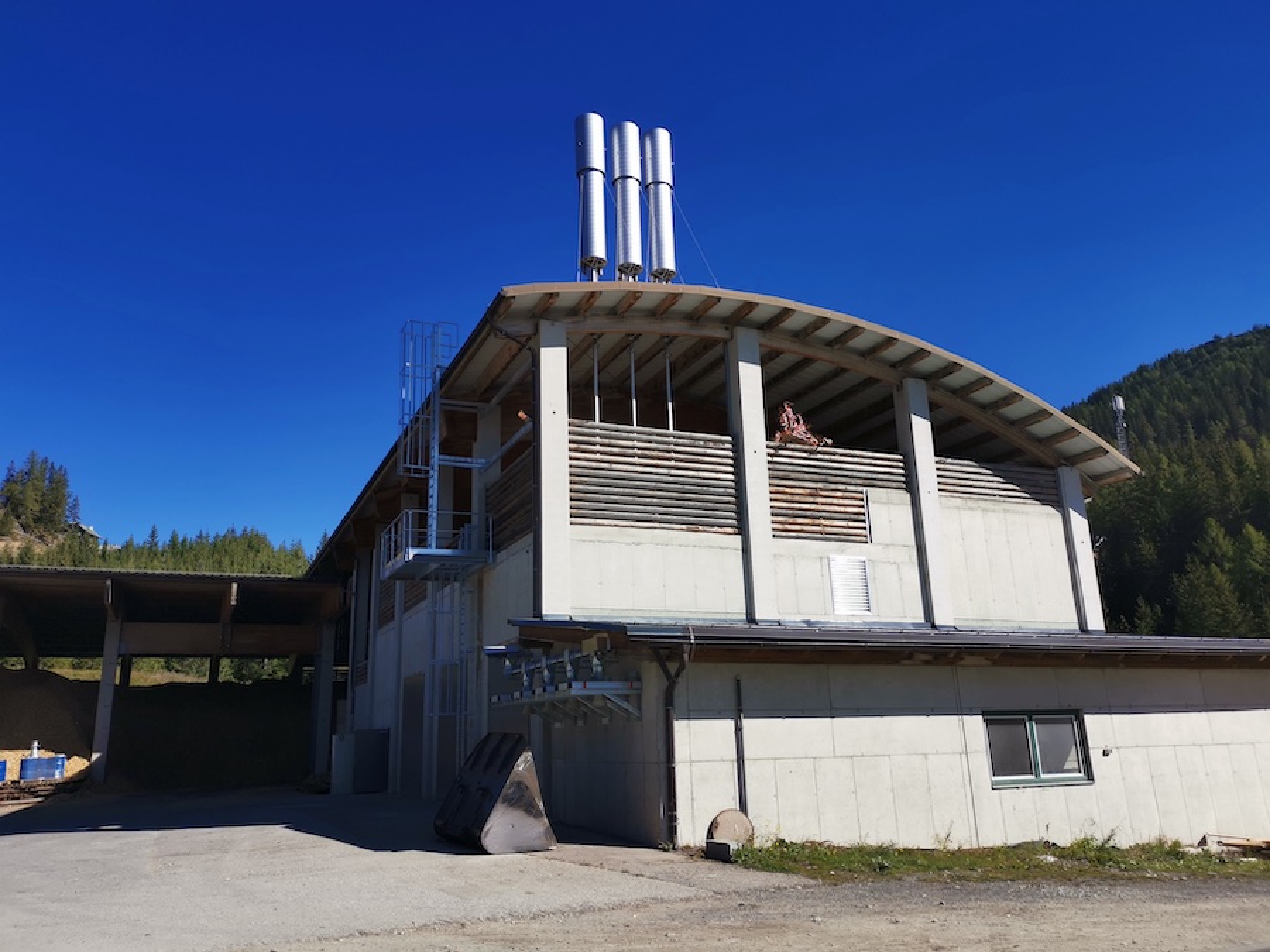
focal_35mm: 27
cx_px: 635
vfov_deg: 51.4
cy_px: 476
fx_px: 991
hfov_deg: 65.3
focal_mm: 5.58
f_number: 1.8
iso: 50
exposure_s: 1/2500
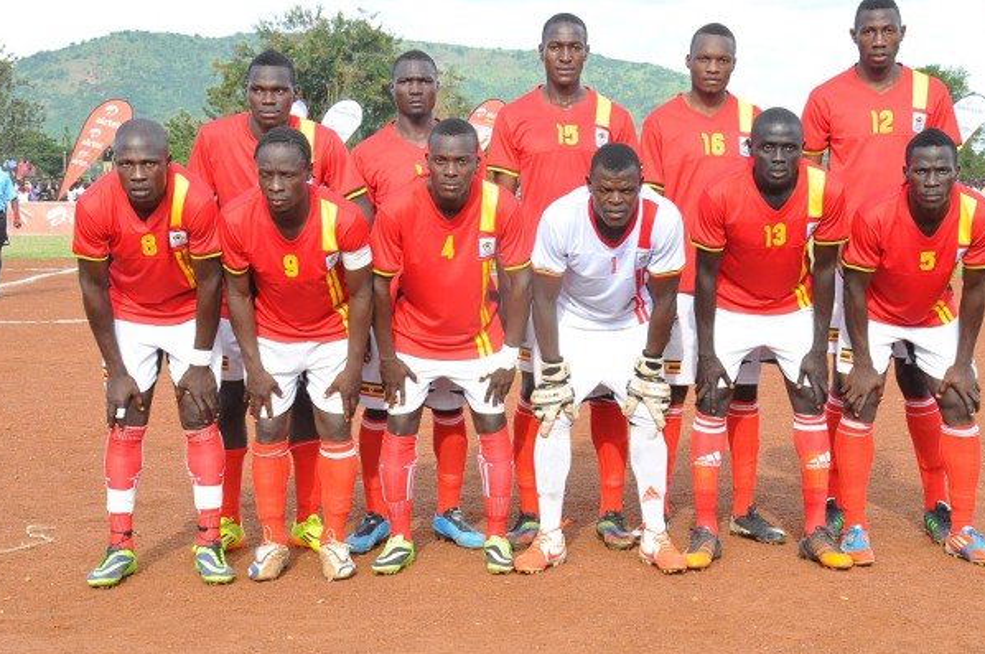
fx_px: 2147
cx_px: 527
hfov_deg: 25.8
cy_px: 300
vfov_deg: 17.3
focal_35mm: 79
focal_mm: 45
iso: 400
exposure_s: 1/100
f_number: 10
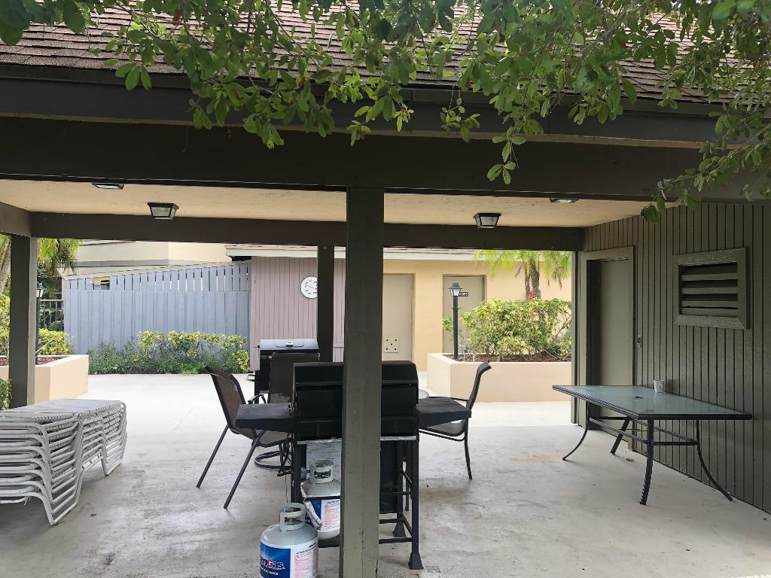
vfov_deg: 49.7
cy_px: 289
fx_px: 624
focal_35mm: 28
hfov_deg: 63.4
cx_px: 386
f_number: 1.8
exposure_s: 1/141
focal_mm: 4
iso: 20
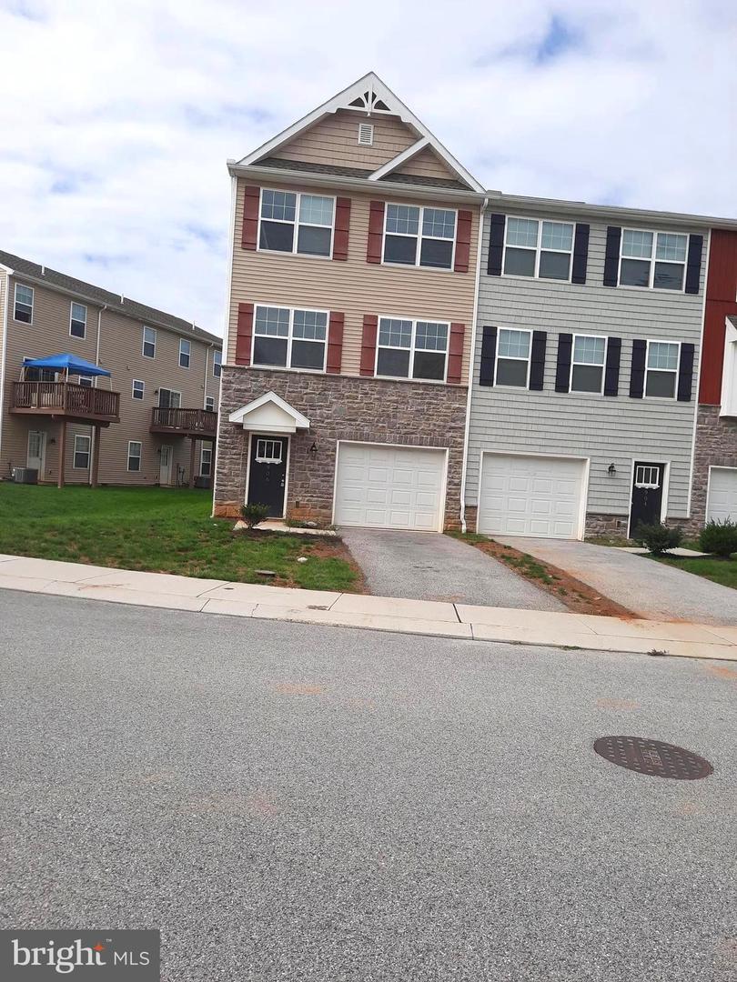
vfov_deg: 69.4
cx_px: 368
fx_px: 710
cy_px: 491
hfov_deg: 54.9
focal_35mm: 25
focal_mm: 4.6
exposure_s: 1/1445
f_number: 2
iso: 32
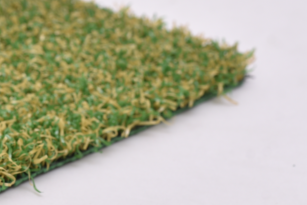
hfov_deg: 10.2
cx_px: -195
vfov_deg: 7.1
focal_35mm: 193
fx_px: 1646
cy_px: 151
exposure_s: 1/100
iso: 100
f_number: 8
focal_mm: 50
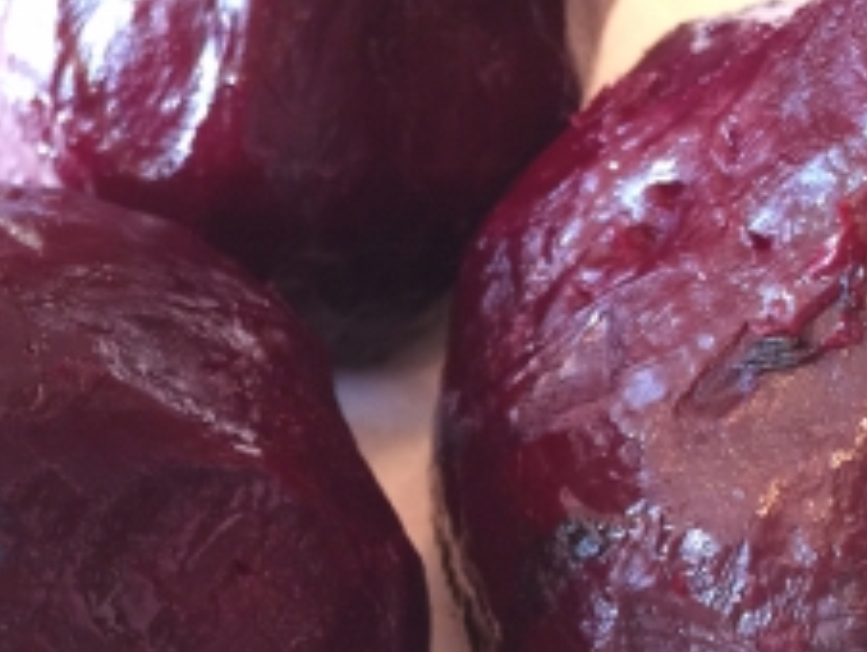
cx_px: 280
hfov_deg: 23.7
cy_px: 376
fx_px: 2056
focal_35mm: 82
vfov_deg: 18.0
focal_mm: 4.15
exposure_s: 1/15
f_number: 2.2
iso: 64
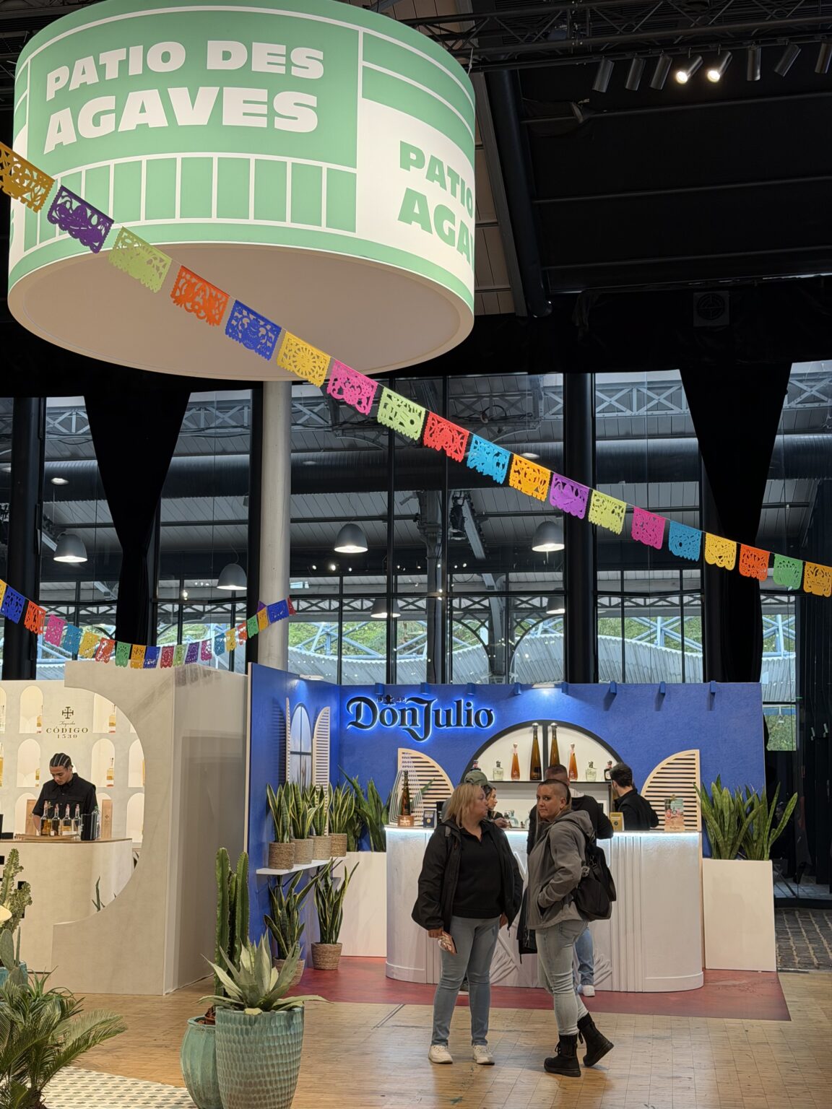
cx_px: 416
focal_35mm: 48
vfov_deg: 39.7
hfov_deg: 30.3
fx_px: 1538
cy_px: 554
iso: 64
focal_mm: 6.76
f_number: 1.78
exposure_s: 1/100
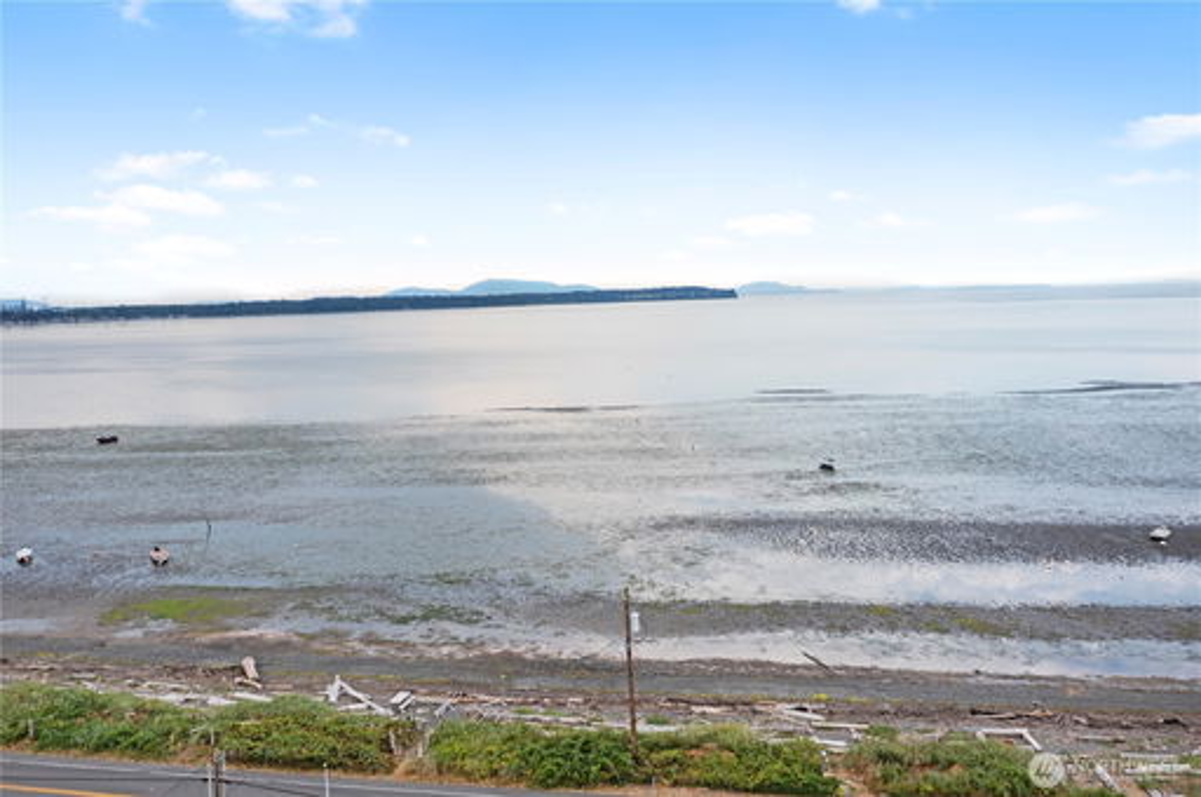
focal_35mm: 28
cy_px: 398
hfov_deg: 65.5
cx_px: 600
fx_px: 933
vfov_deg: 46.3
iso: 100
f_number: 9
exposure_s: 1/80
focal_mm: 10.26
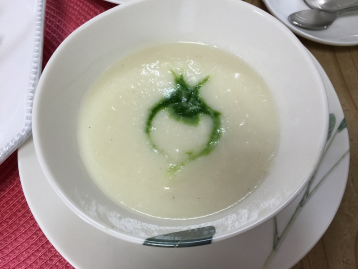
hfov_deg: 61.7
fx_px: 300
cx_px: 179
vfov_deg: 48.2
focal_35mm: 29
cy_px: 134
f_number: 2.2
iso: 32
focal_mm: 4.15
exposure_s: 1/30
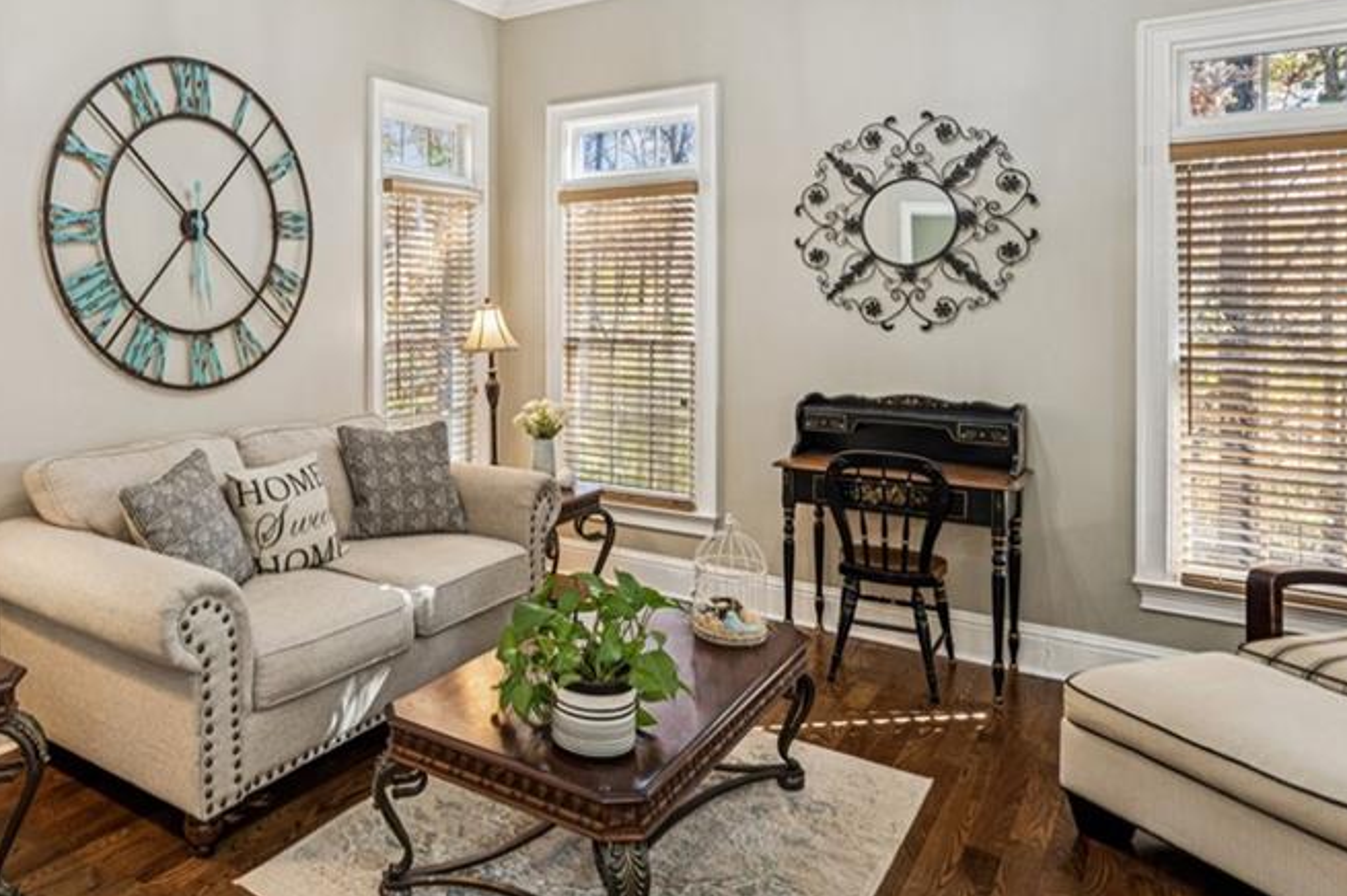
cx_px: 415
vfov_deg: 50.6
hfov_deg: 68.9
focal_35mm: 25
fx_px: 935
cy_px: 320
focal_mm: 16
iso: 400
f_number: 5.6
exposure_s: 1/25
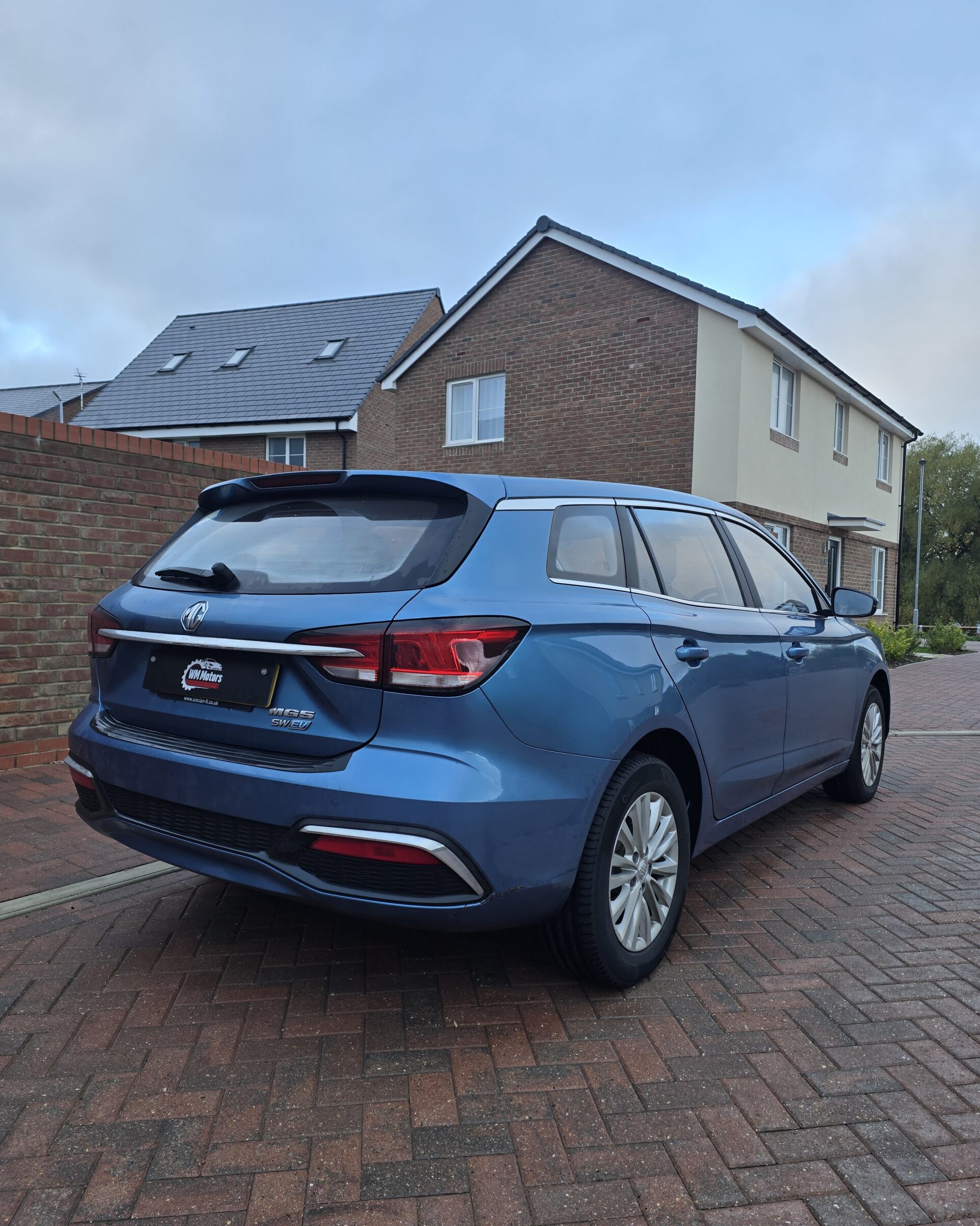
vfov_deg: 70.3
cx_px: 490
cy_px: 617
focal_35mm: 24
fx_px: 870
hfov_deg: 58.8
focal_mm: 6.3
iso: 32
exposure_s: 1/180
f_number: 1.7
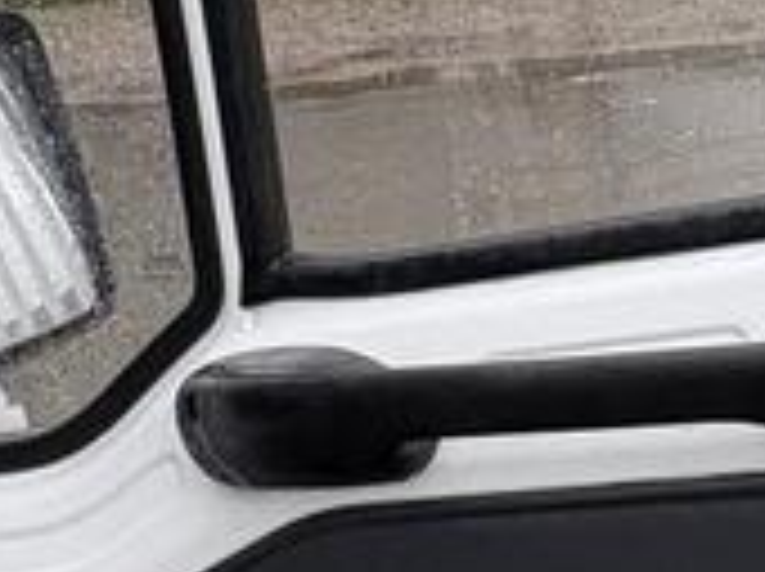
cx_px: 837
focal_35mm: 74
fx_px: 1633
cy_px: 270
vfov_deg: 19.8
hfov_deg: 24.6
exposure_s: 1/99
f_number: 2.2
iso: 100
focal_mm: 2.22
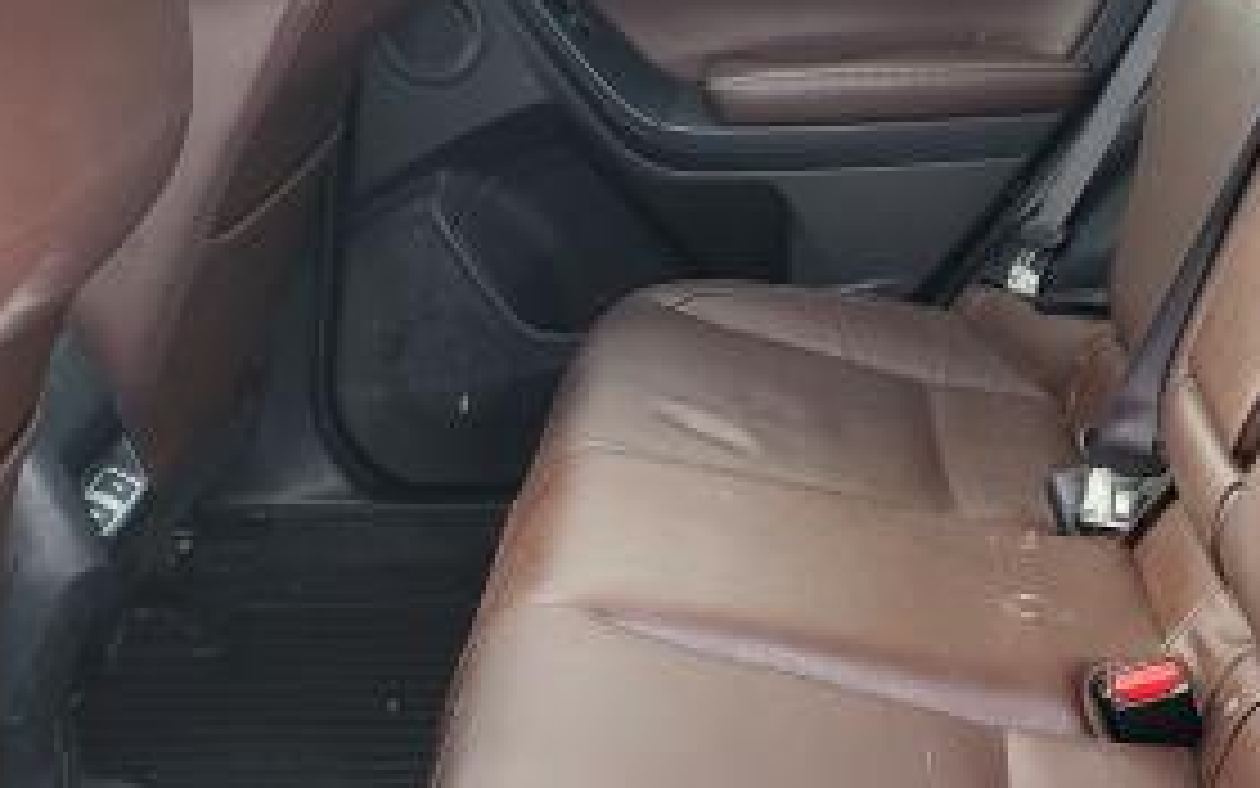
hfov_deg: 32.0
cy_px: 464
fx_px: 2163
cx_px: 914
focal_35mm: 63
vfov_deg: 20.6
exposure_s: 1/120
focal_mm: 5.4
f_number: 1.8
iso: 100
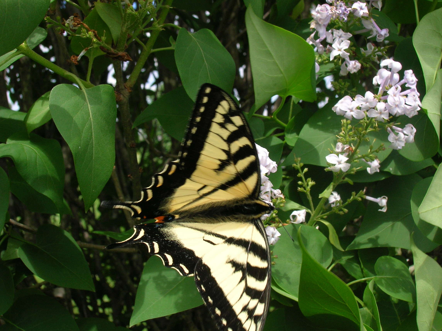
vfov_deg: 31.5
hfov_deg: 41.3
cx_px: 221
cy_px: 166
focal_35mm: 46
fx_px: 587
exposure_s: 1/208
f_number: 5.4
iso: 50
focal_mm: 7.7
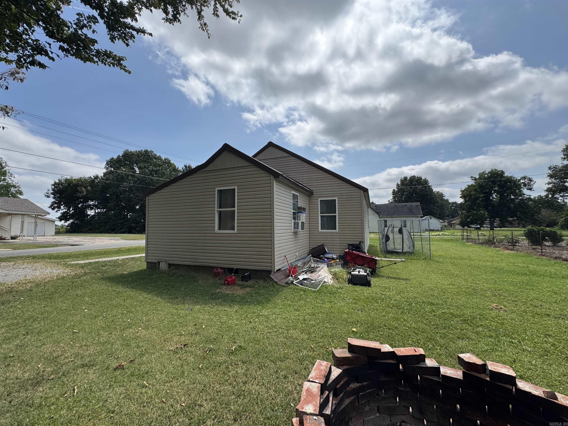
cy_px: 213
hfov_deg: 102.1
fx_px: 230
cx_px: 284
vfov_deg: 85.7
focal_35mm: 14
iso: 50
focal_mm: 2.22
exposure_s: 1/2674
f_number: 2.2
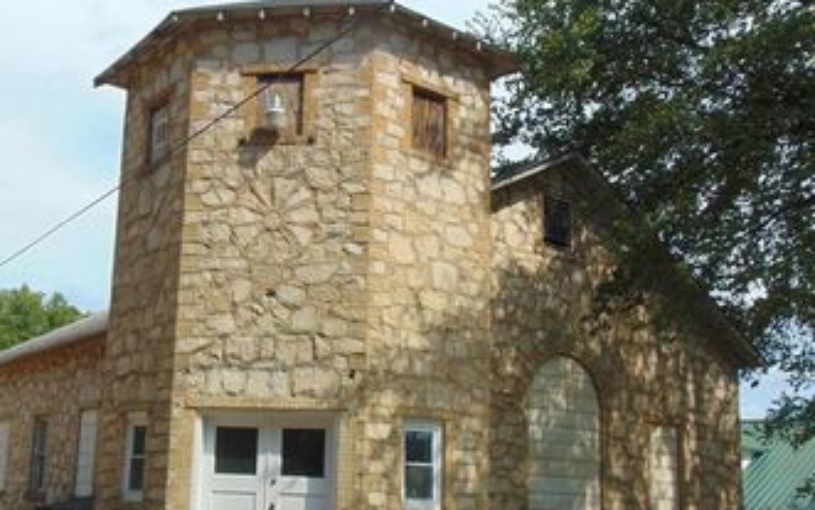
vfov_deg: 31.8
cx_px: 320
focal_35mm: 40
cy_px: 339
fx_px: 889
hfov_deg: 48.9
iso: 80
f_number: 7.7
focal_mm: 4.5
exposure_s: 1/200
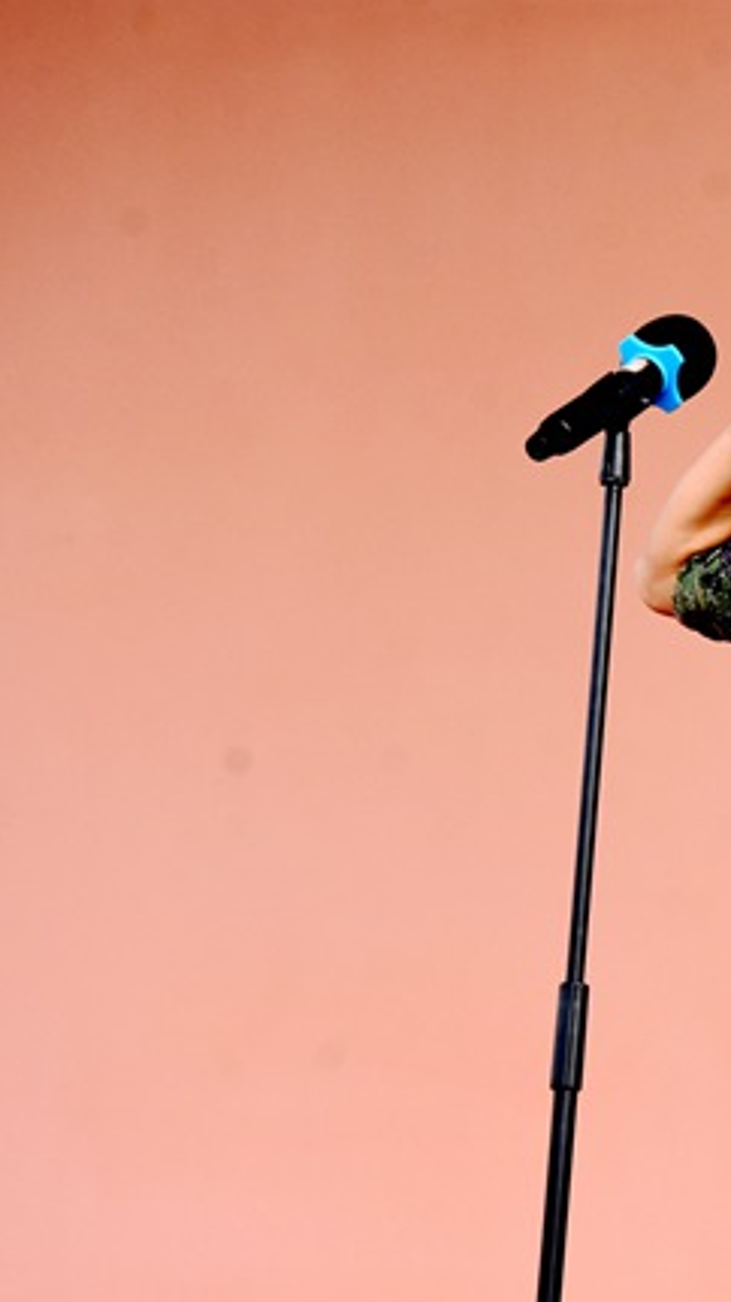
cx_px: 876
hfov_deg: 7.2
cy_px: 653
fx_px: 5728
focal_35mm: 166
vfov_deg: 13.0
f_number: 8
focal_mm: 70
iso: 800
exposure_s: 1/320
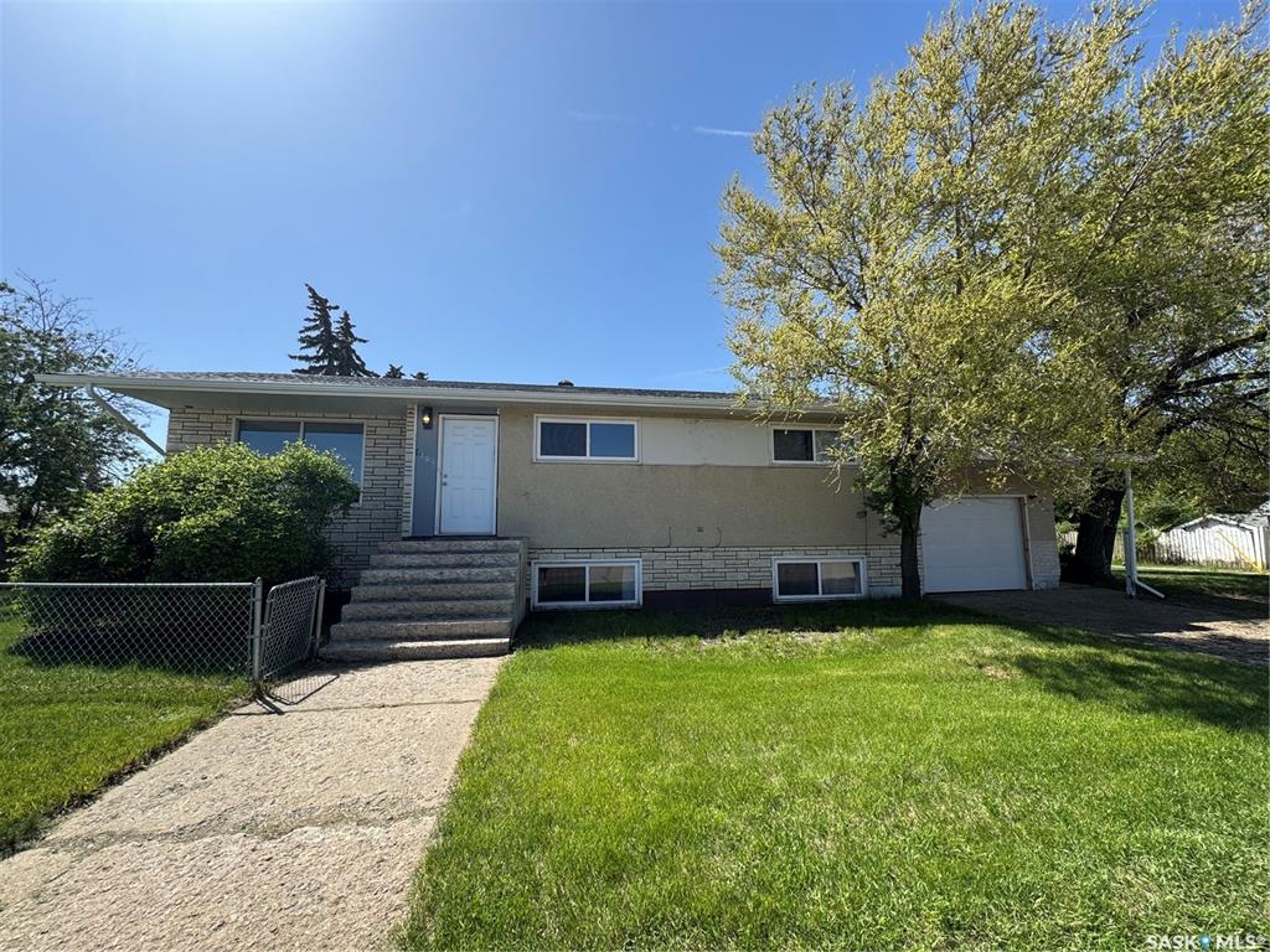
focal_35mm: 14
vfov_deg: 85.7
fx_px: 514
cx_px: 635
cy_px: 476
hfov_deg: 102.1
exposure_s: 1/1370
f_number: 2.2
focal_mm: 2.22
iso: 40
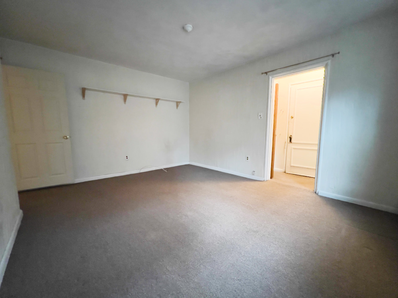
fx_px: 149
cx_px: 199
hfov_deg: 106.2
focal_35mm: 13
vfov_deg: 89.9
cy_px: 149
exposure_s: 1/30
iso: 1000
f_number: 1.8
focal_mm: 1.57
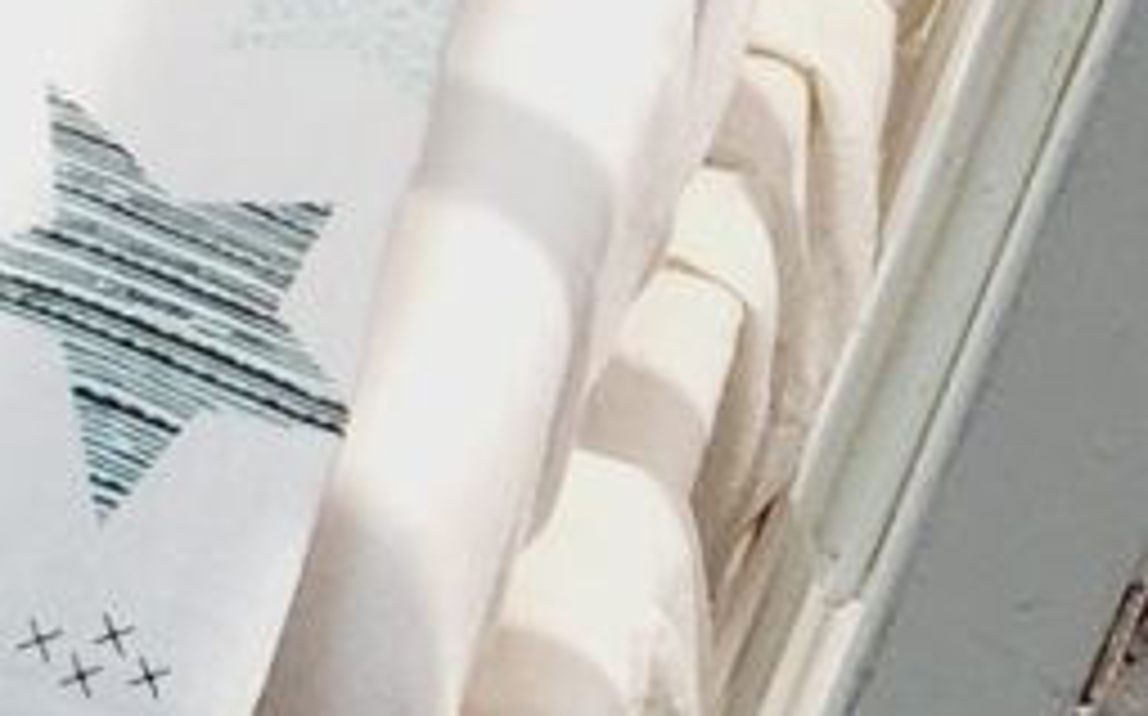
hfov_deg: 7.3
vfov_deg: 5.3
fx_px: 7660
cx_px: -2598
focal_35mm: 245
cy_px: 14
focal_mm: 5.4
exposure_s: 1/100
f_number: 1.8
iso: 64
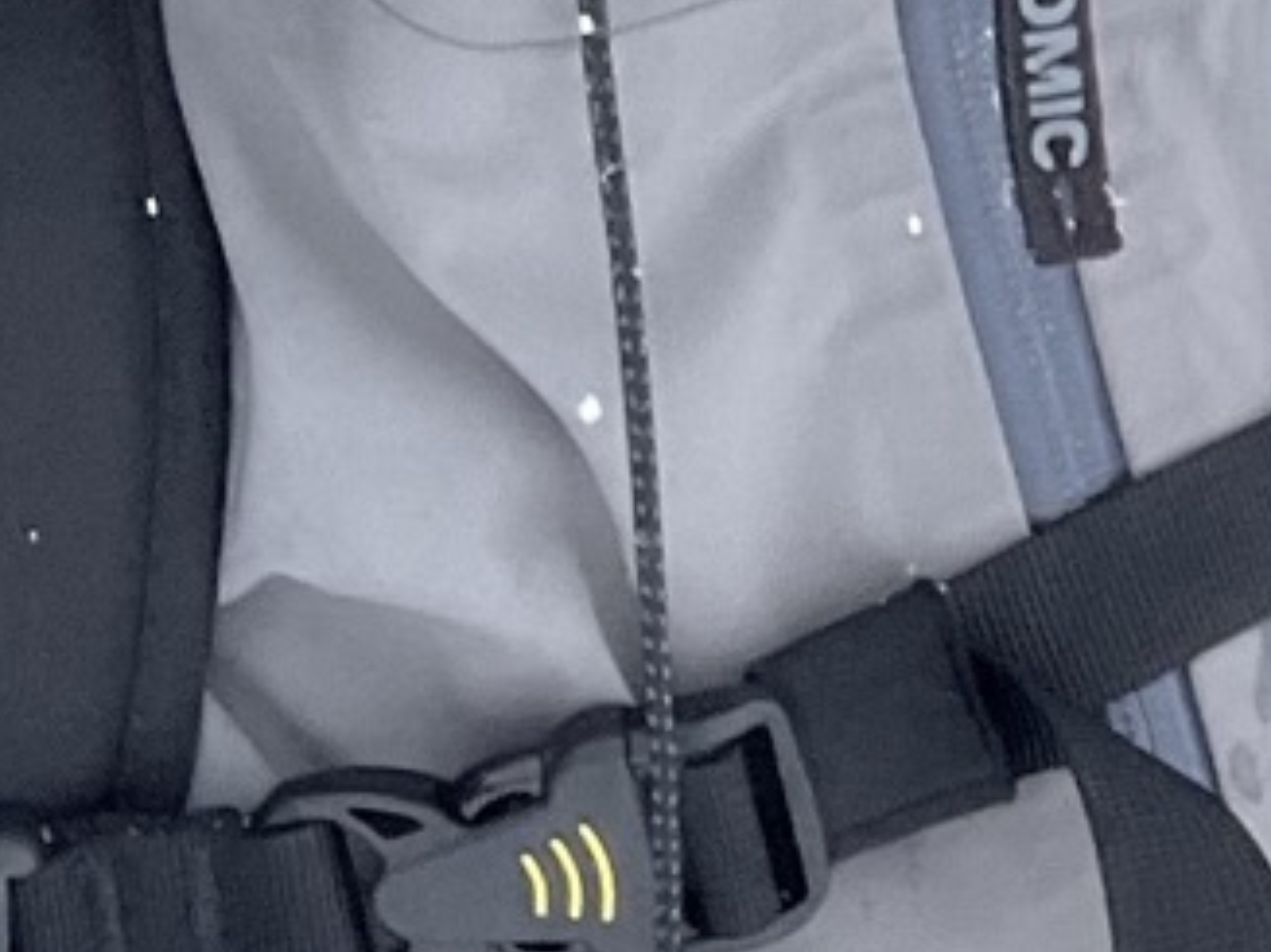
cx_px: 2880
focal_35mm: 144
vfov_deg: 9.6
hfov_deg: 11.7
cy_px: -991
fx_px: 5285
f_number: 2.2
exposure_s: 1/209
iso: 25
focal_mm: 2.71
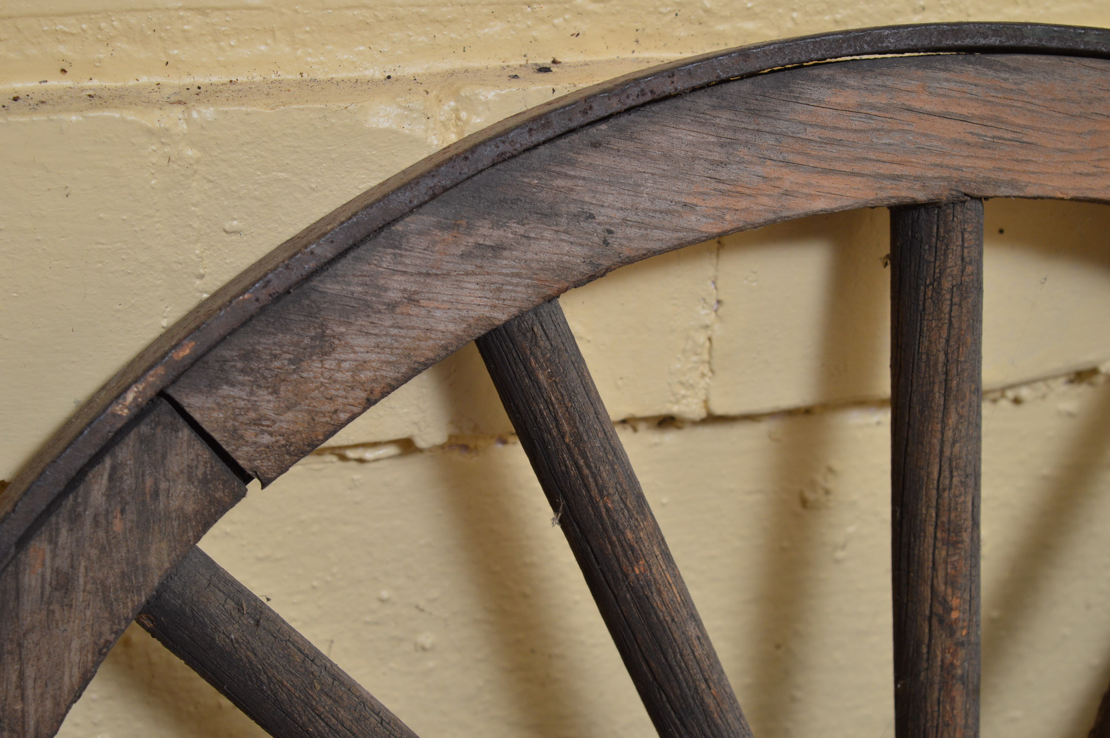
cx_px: 555
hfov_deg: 26.0
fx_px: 2403
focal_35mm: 78
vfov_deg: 17.5
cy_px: 369
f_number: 6.3
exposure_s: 1/60
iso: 400
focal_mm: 52
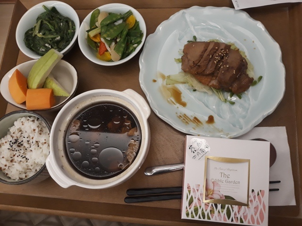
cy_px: 113
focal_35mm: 27
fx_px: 236
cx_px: 151
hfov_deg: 65.3
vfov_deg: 51.4
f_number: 1.7
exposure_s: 1/40
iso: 160
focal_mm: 3.71
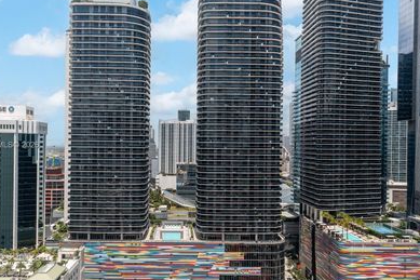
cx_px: 204
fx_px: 420
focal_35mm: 36
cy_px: 145
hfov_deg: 53.1
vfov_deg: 36.8
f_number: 4.5
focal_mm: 10.26
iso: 100
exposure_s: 1/200
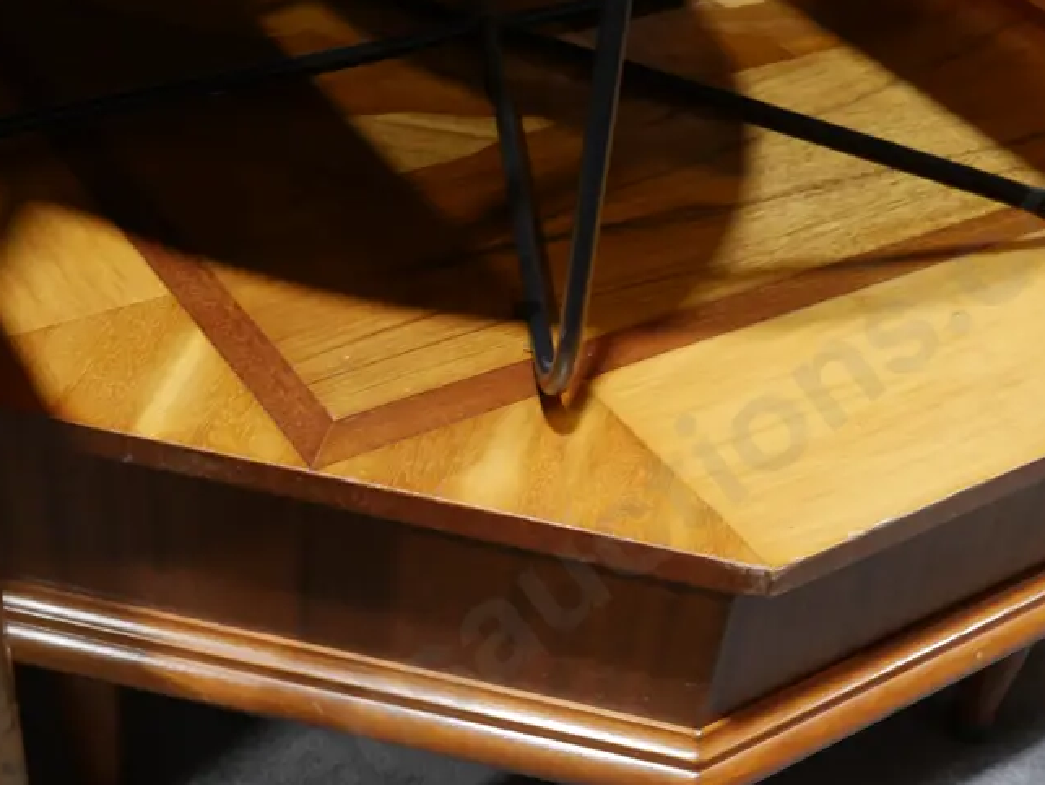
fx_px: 1540
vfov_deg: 28.2
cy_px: 578
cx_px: 575
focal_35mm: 51
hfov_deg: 37.4
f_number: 3.6
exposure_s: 1/60
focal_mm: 16
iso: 500
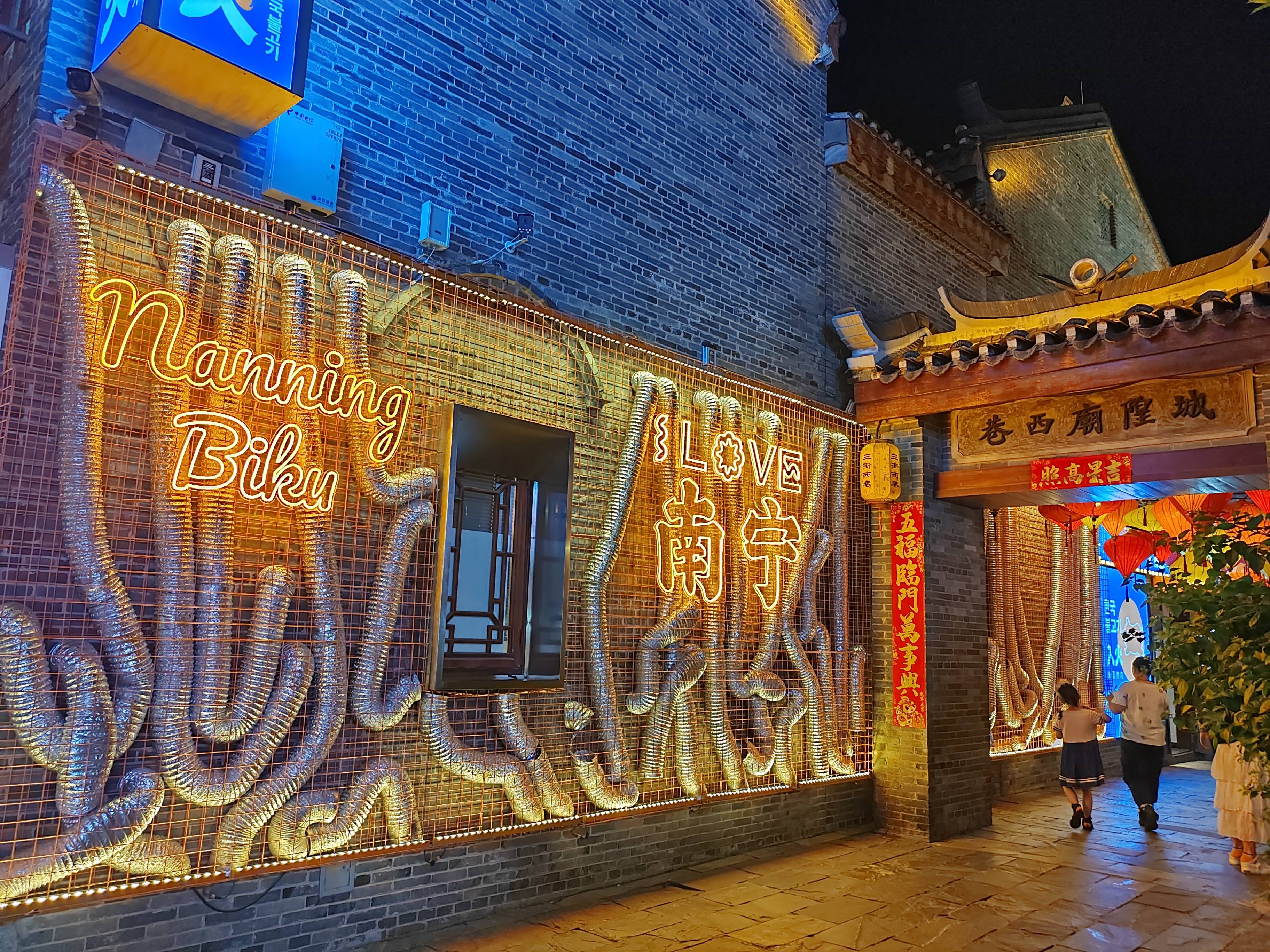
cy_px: 476
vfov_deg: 51.4
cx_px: 635
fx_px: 991
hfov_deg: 65.3
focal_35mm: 27
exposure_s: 1/100
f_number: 1.8
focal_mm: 6.14
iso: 1056
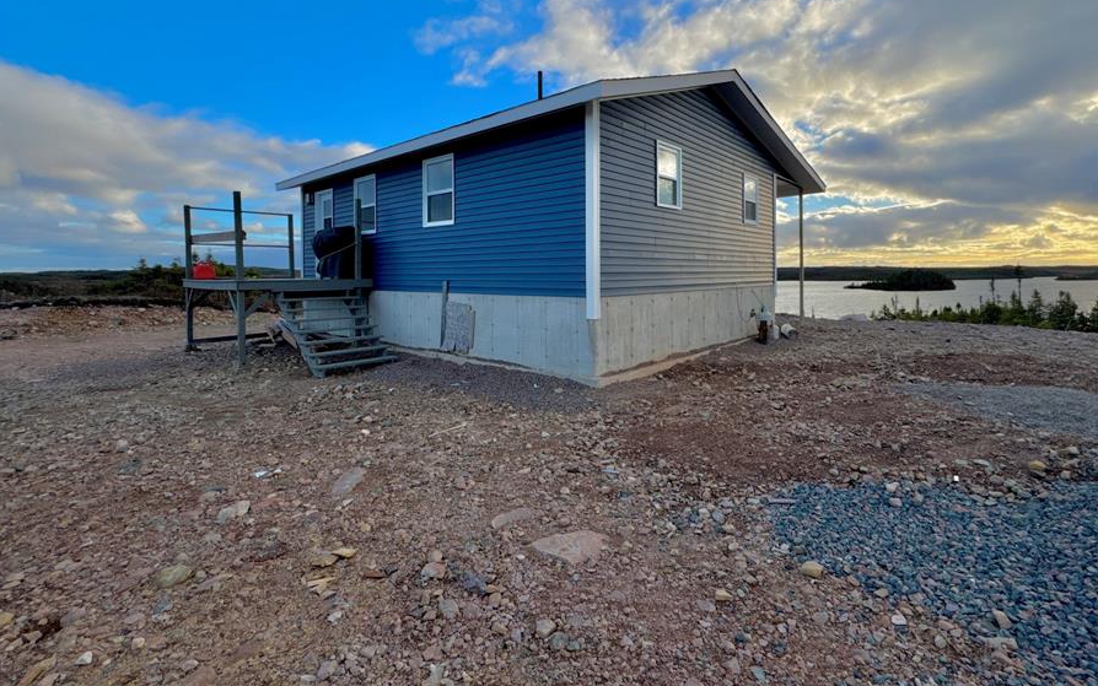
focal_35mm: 17
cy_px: 276
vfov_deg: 67.4
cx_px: 578
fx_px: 509
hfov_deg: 94.3
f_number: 2.2
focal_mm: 2.22
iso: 50
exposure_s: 1/1748
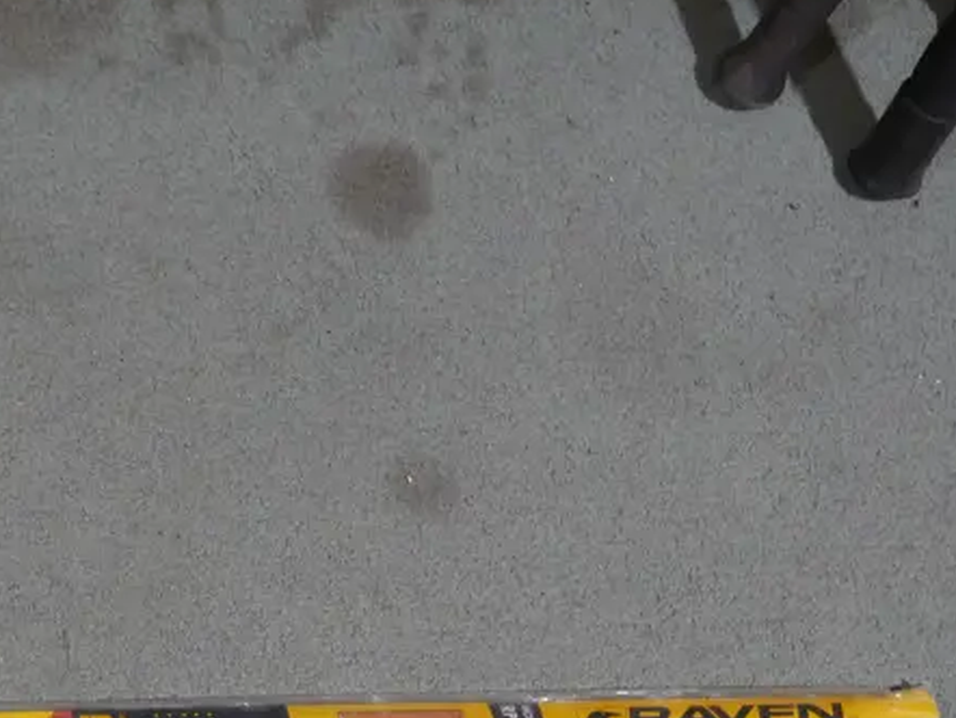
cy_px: 764
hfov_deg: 21.1
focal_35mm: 88
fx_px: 2432
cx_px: -110
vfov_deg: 16.4
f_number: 5
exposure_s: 1/60
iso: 640
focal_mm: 19
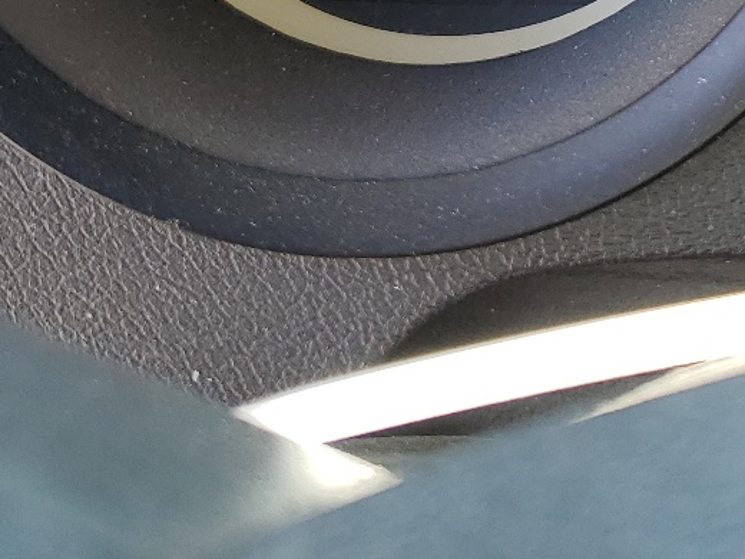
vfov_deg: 16.7
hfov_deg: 23.4
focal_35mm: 80
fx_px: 1722
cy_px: -291
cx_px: 738
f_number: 1.5
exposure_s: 1/147
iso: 50
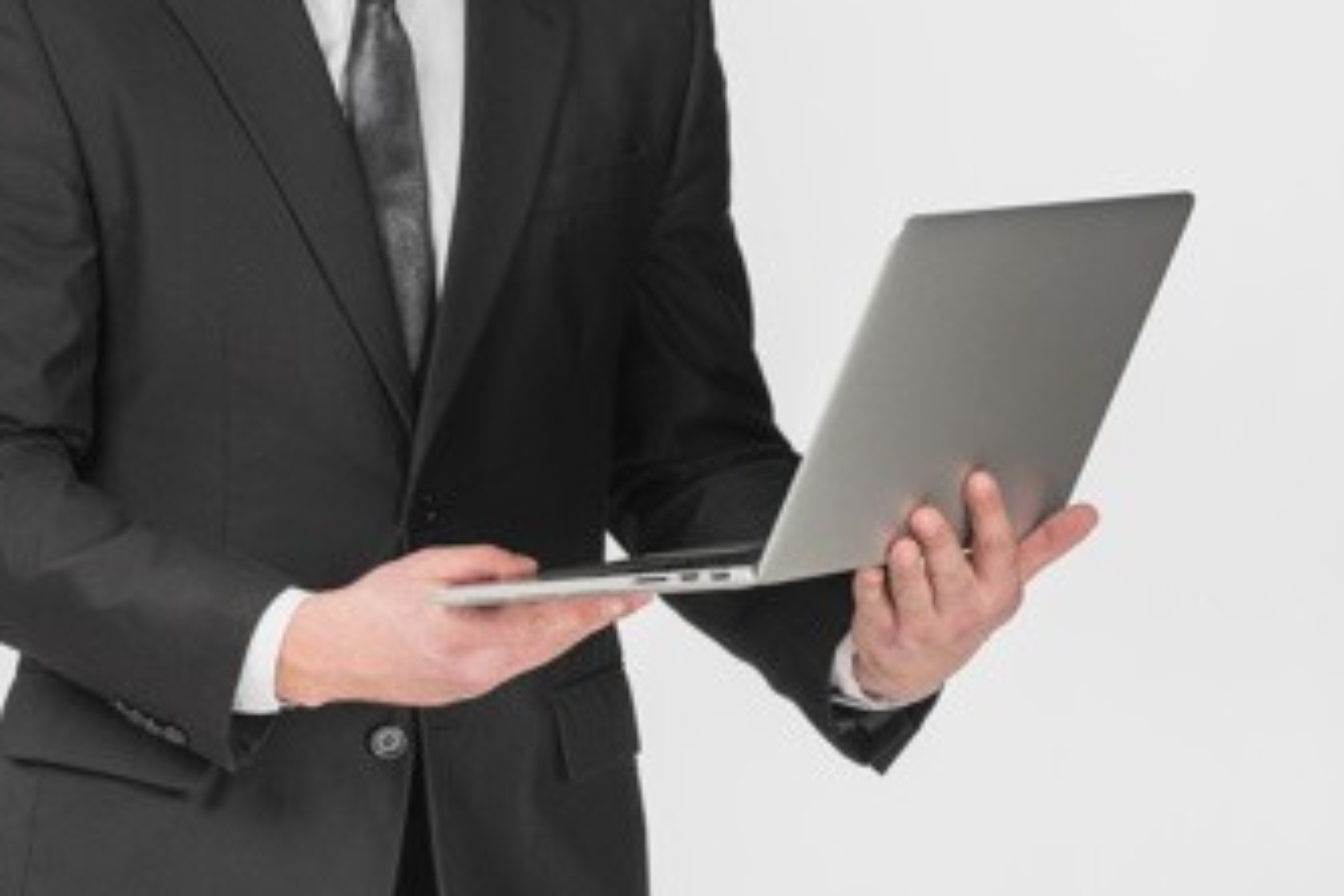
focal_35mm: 160
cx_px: 912
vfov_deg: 8.6
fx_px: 5973
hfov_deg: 12.8
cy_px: 135
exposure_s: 1/160
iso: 125
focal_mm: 85
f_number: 5
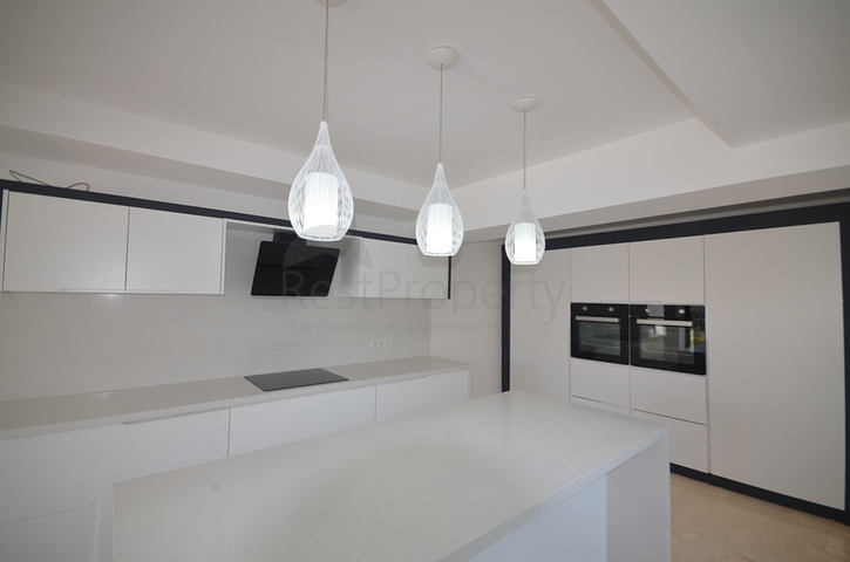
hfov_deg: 100.5
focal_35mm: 15
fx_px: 353
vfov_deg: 77.1
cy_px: 281
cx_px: 425
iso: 400
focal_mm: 10
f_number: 7.1
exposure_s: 1/160
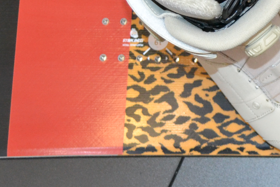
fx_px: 941
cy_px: 31
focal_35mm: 121
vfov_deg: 11.3
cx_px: 334
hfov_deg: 16.3
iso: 2000
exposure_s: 1/60
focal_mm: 26
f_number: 4.2
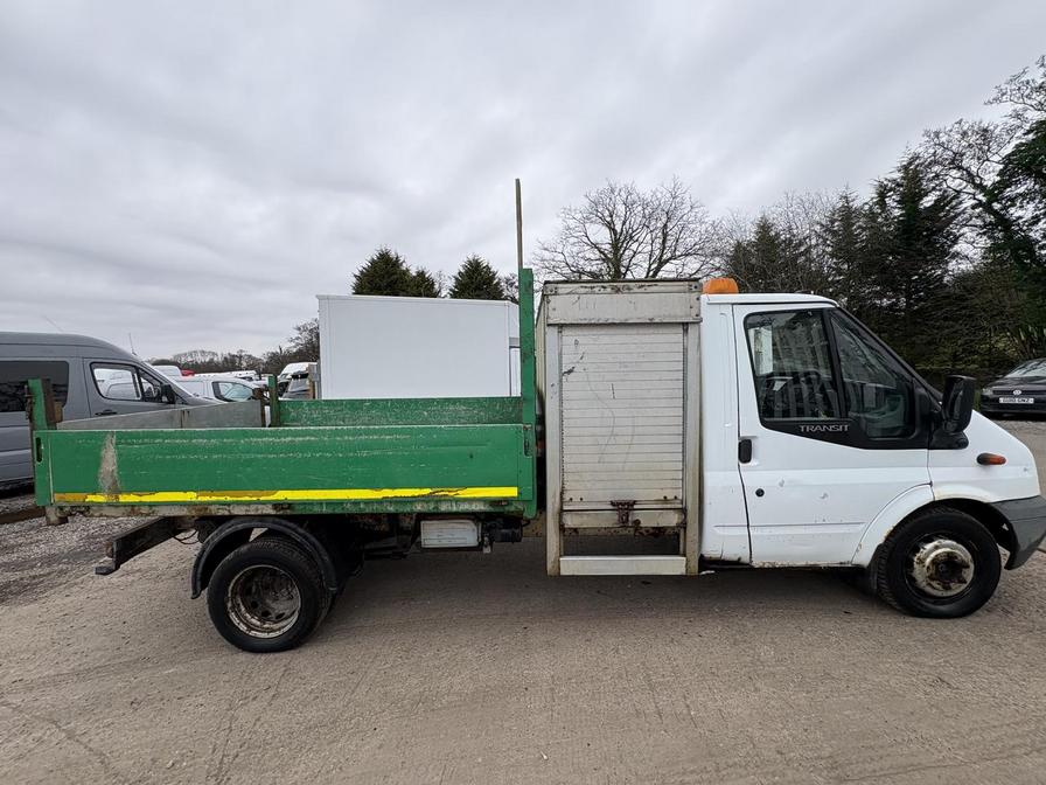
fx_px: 423
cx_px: 523
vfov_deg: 85.7
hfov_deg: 102.1
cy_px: 392
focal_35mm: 14
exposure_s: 1/700
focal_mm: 2.22
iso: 40
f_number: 2.2
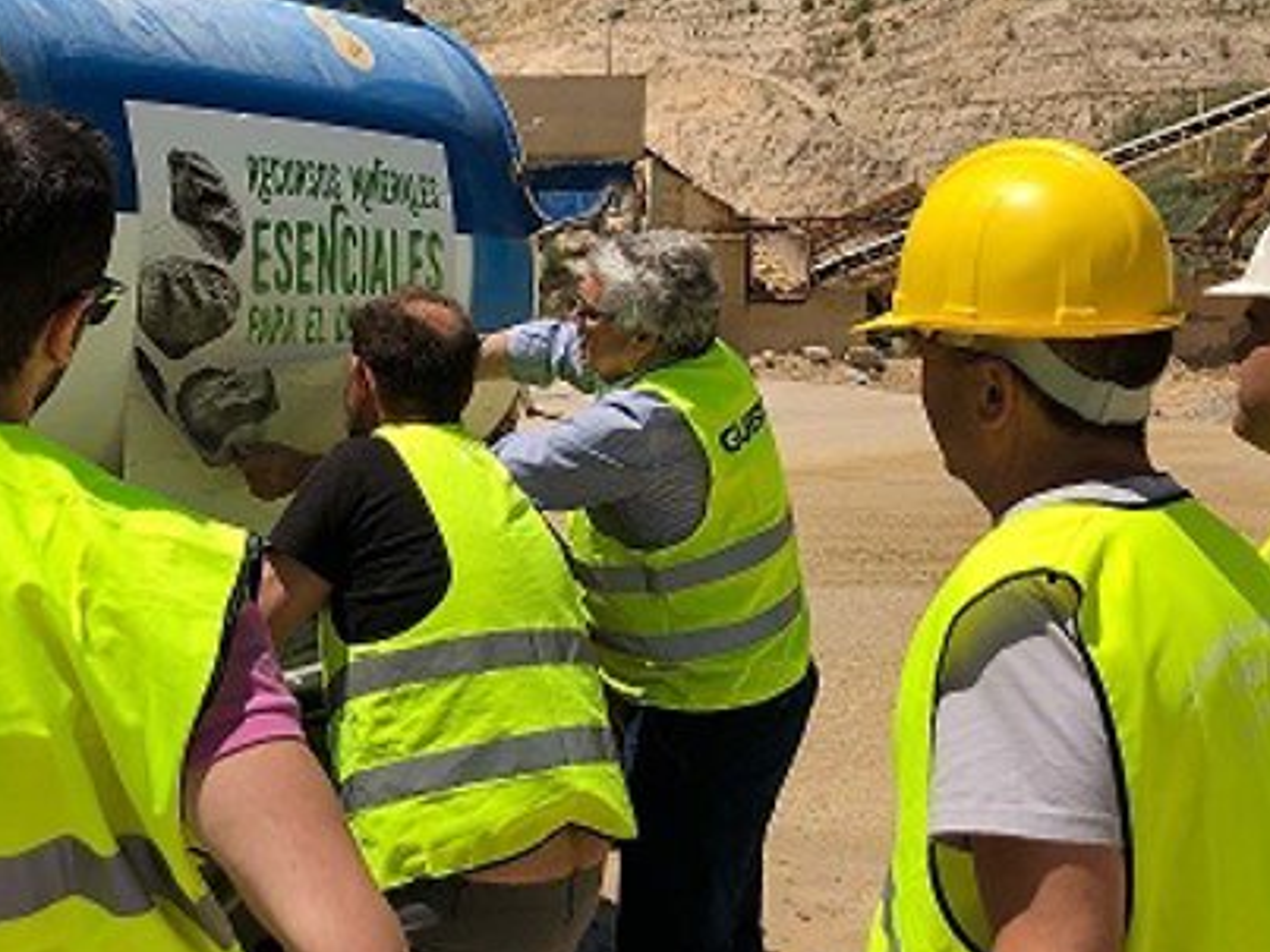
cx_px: 400
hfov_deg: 39.1
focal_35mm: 48
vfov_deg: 30.2
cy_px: 394
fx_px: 1761
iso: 25
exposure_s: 1/3040
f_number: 1.8
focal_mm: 3.99
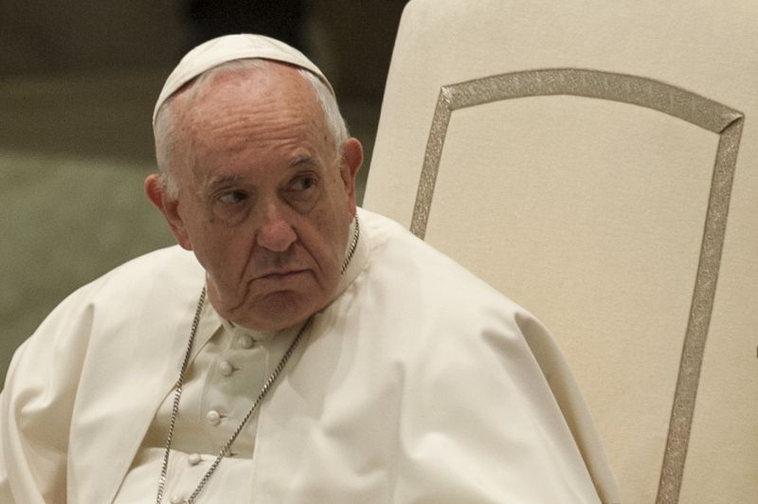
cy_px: 252
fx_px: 10519
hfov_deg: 4.1
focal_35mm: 500
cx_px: 379
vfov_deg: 2.7
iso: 1600
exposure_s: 1/160
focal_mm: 500
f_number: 5.6
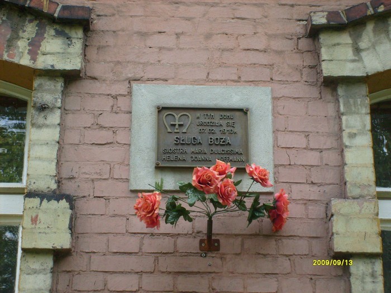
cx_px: 196
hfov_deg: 18.5
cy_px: 146
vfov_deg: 14.0
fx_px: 1197
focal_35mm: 106
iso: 160
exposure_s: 1/90
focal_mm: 17.4
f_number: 4.9
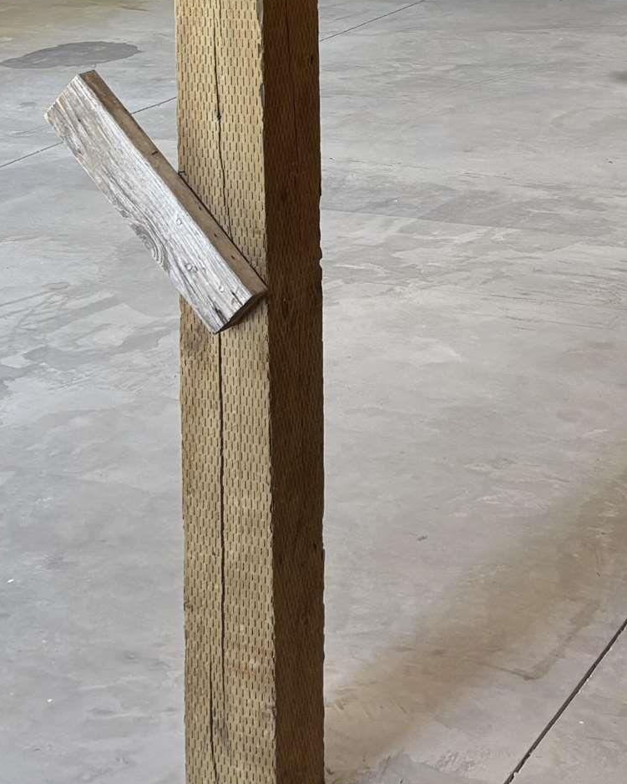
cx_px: 402
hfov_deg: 18.5
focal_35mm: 83
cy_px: -157
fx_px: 1926
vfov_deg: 21.4
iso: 100
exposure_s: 1/60
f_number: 1.6
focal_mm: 5.96
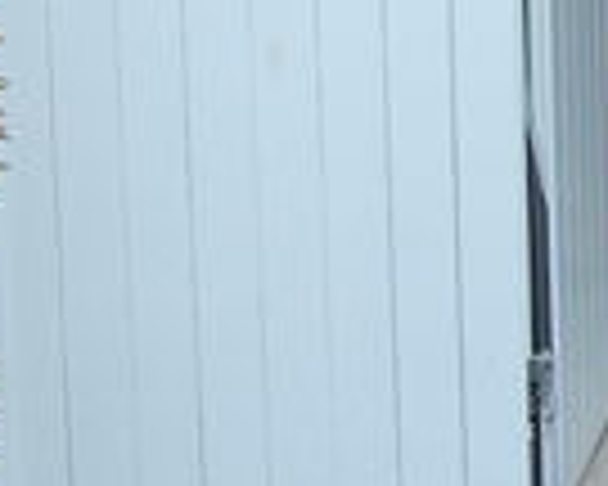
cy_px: -360
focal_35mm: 161
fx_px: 2897
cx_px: 851
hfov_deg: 11.6
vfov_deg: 9.2
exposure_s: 1/64
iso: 64
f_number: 4
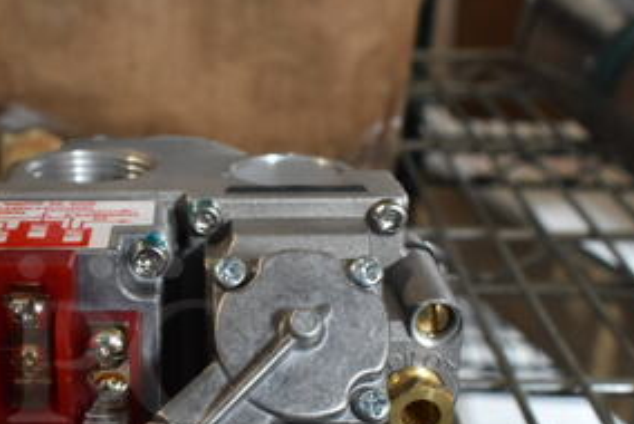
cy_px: 357
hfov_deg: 33.8
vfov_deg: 23.0
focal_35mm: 58
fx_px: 1022
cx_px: 170
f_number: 6.3
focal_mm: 18
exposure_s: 1/30
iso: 1250
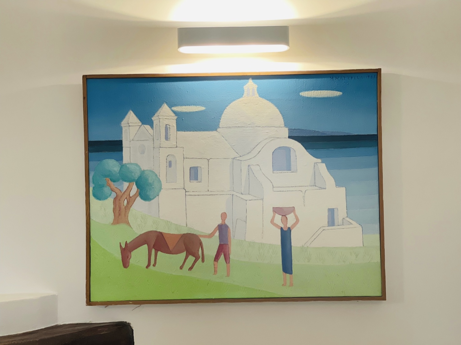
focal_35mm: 64
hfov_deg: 30.3
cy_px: 172
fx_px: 852
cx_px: 230
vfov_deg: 22.9
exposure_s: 1/100
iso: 160
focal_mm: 7.5
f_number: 2.2
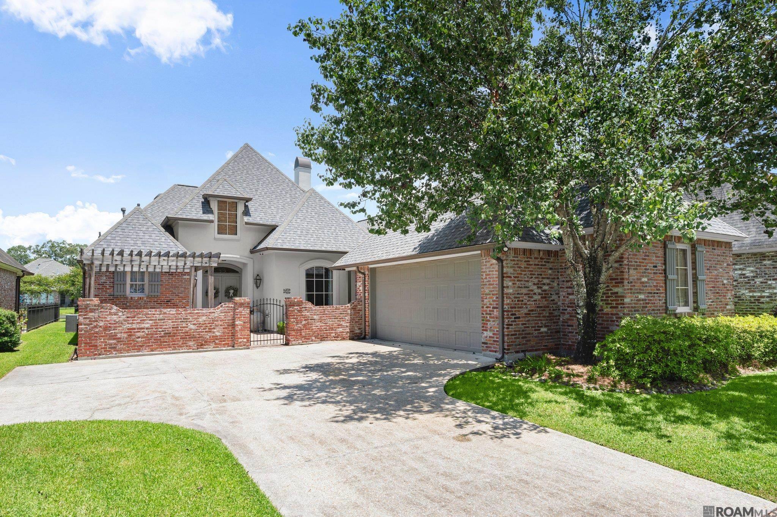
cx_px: 388
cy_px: 258
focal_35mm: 20
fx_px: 442
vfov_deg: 60.6
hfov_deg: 82.6
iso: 200
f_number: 10
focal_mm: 20.5
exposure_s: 1/250
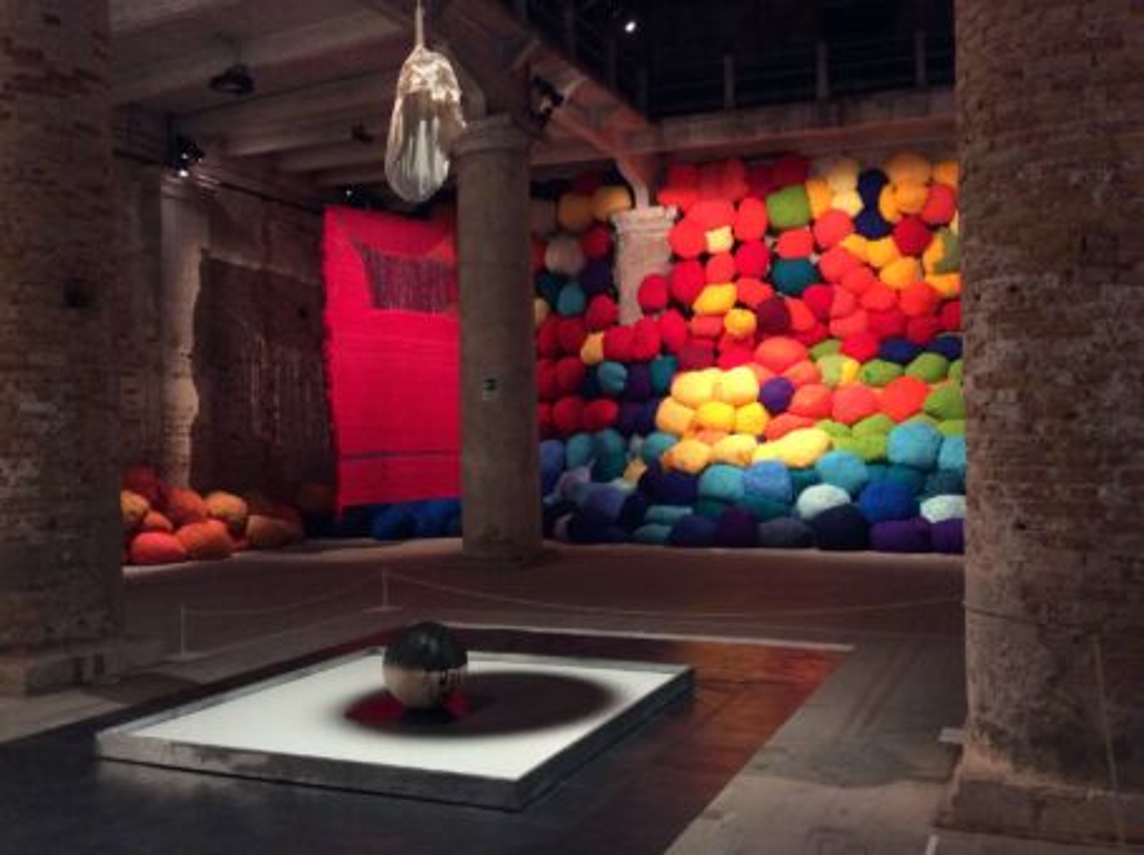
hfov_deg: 56.9
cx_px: 572
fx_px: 1056
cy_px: 428
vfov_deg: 44.1
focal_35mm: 32
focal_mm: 3.3
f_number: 2.4
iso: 160
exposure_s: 1/24
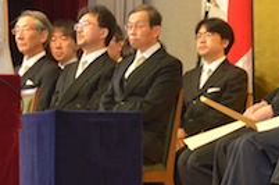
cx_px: 72
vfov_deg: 4.1
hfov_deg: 6.1
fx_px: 2602
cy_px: 52
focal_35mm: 336
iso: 1600
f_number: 6.7
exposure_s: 1/45
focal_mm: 75
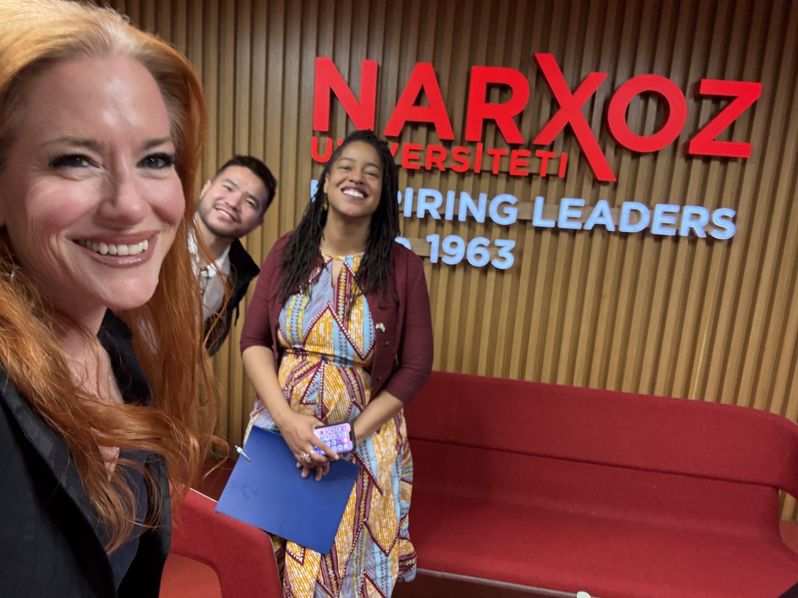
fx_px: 530
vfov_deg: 58.9
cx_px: 399
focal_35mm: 23
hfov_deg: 73.9
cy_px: 299
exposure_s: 1/60
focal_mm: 2.69
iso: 200
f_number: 1.9
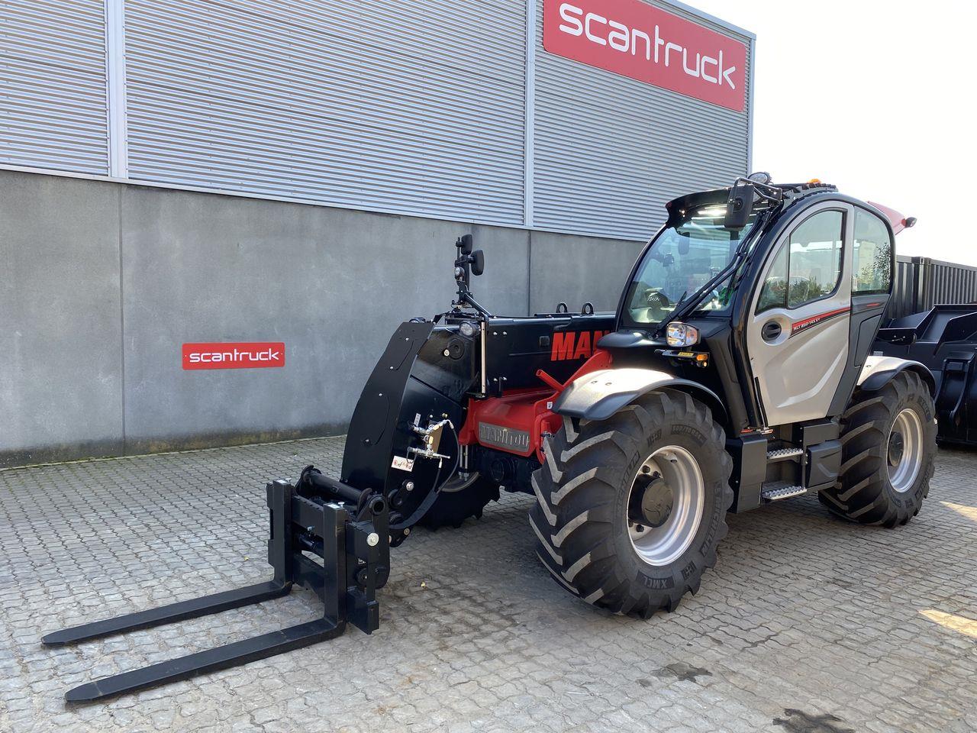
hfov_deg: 67.3
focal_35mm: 26
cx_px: 488
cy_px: 366
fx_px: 734
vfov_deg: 53.1
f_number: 1.8
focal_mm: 4.25
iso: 32
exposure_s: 1/437
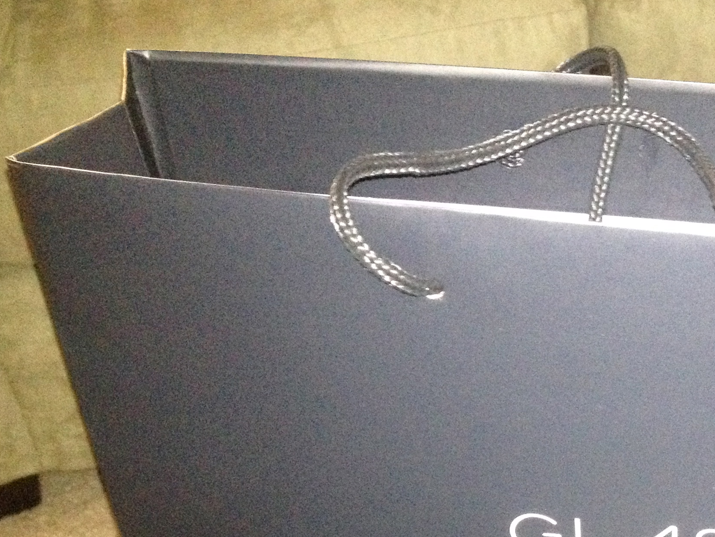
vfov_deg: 20.8
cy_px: 500
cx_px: 658
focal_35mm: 69
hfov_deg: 27.1
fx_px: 1425
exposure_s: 1/16
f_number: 2.4
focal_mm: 4.28
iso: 500
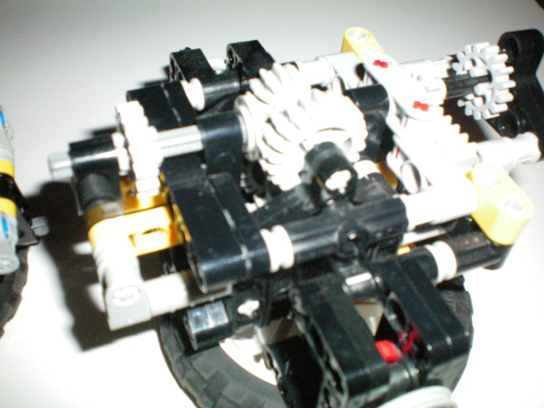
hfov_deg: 49.0
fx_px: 597
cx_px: 272
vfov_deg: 37.7
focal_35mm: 38
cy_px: 204
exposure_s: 1/60
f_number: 4.6
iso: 400
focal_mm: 6.3
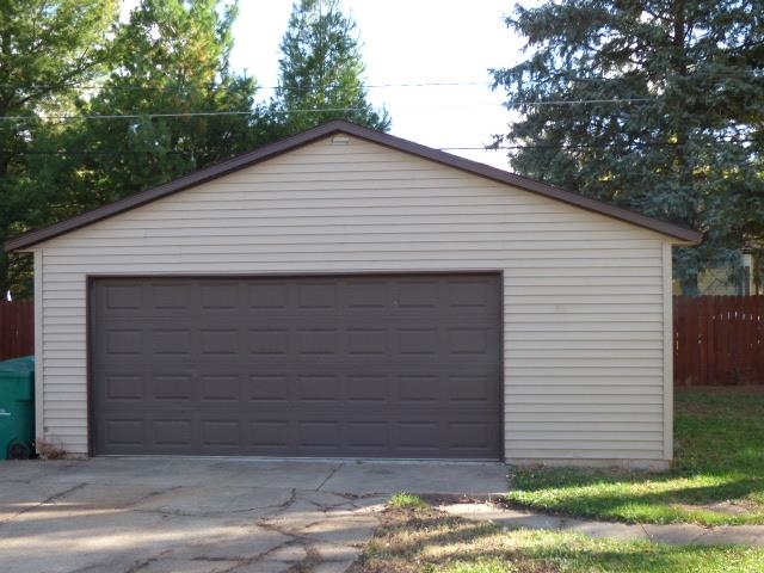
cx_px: 382
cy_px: 286
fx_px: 993
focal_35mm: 45
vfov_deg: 32.2
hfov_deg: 42.1
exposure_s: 1/160
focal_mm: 7.79
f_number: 3.7
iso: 100
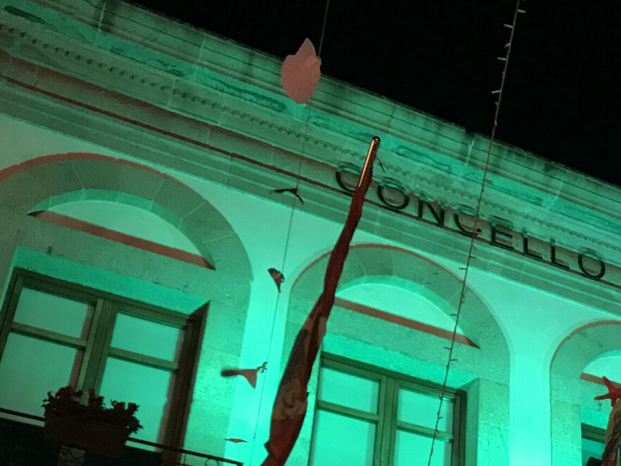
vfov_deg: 22.4
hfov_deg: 29.1
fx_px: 1130
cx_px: 589
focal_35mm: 63
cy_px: 469
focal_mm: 3.99
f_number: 1.8
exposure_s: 1/17
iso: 100
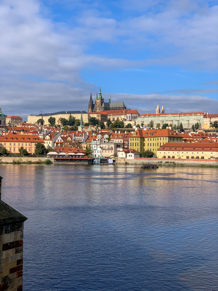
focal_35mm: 52
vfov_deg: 36.8
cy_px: 146
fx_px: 437
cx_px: 109
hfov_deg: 28.0
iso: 16
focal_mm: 6
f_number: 2.4
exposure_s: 1/1400
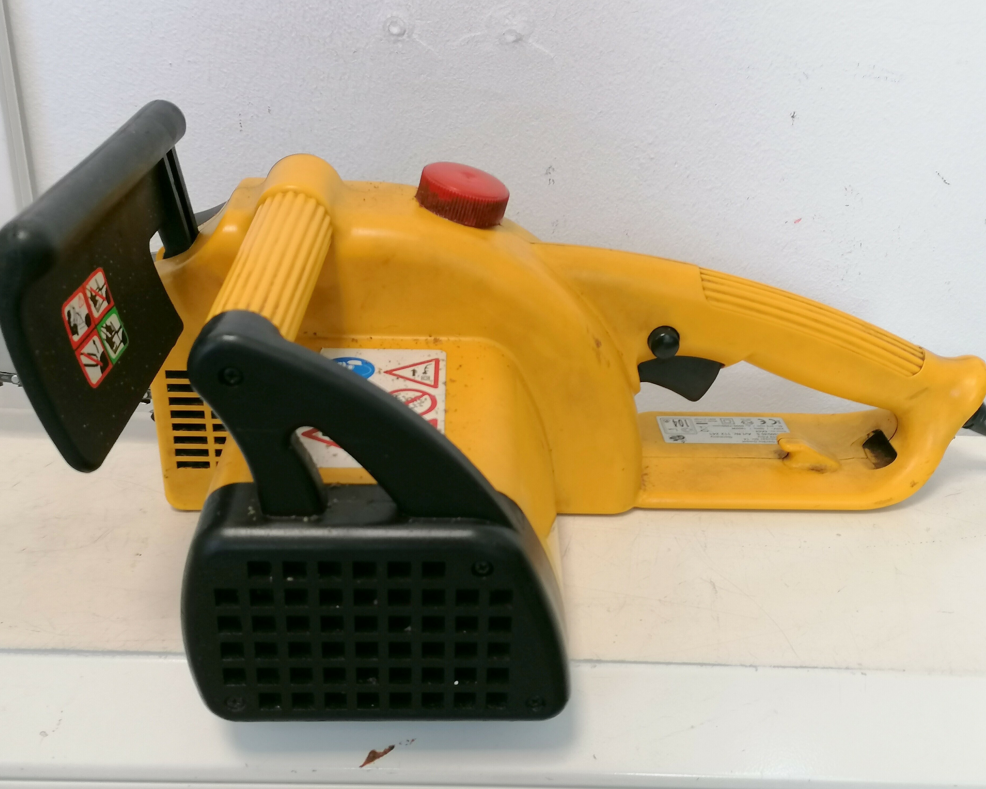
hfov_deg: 49.1
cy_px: 391
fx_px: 1080
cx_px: 514
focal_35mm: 37
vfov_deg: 40.1
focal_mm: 4.75
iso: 160
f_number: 1.8
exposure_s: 1/33.3
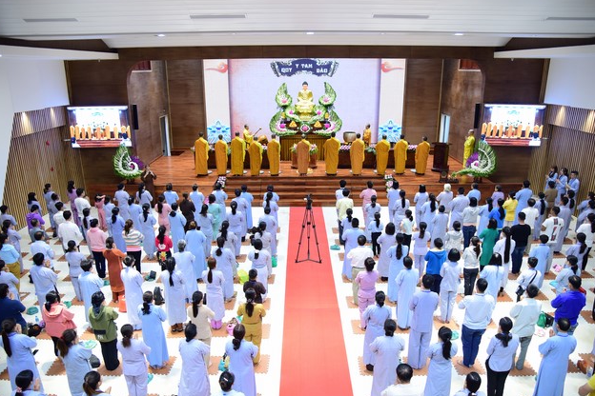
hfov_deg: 71.5
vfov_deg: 51.3
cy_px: 195
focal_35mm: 25
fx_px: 413
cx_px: 299
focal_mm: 24
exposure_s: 1/40
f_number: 4
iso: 1250
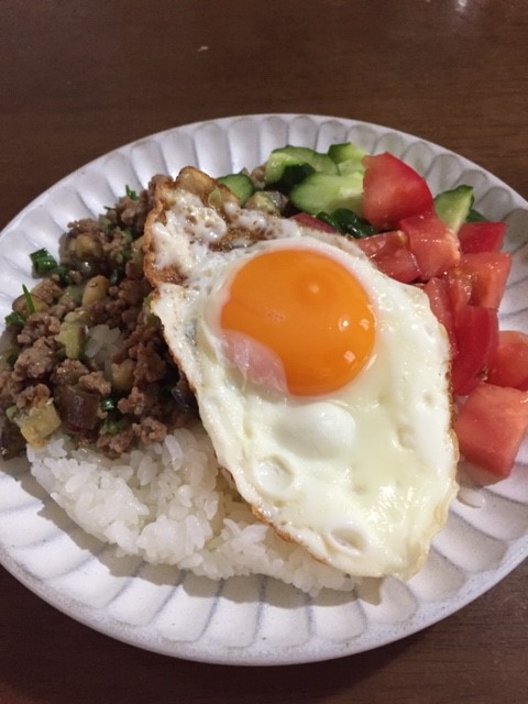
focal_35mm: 29
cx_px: 264
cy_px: 352
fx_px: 590
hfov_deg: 48.2
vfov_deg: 61.7
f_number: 2.2
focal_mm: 4.15
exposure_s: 1/24
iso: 250
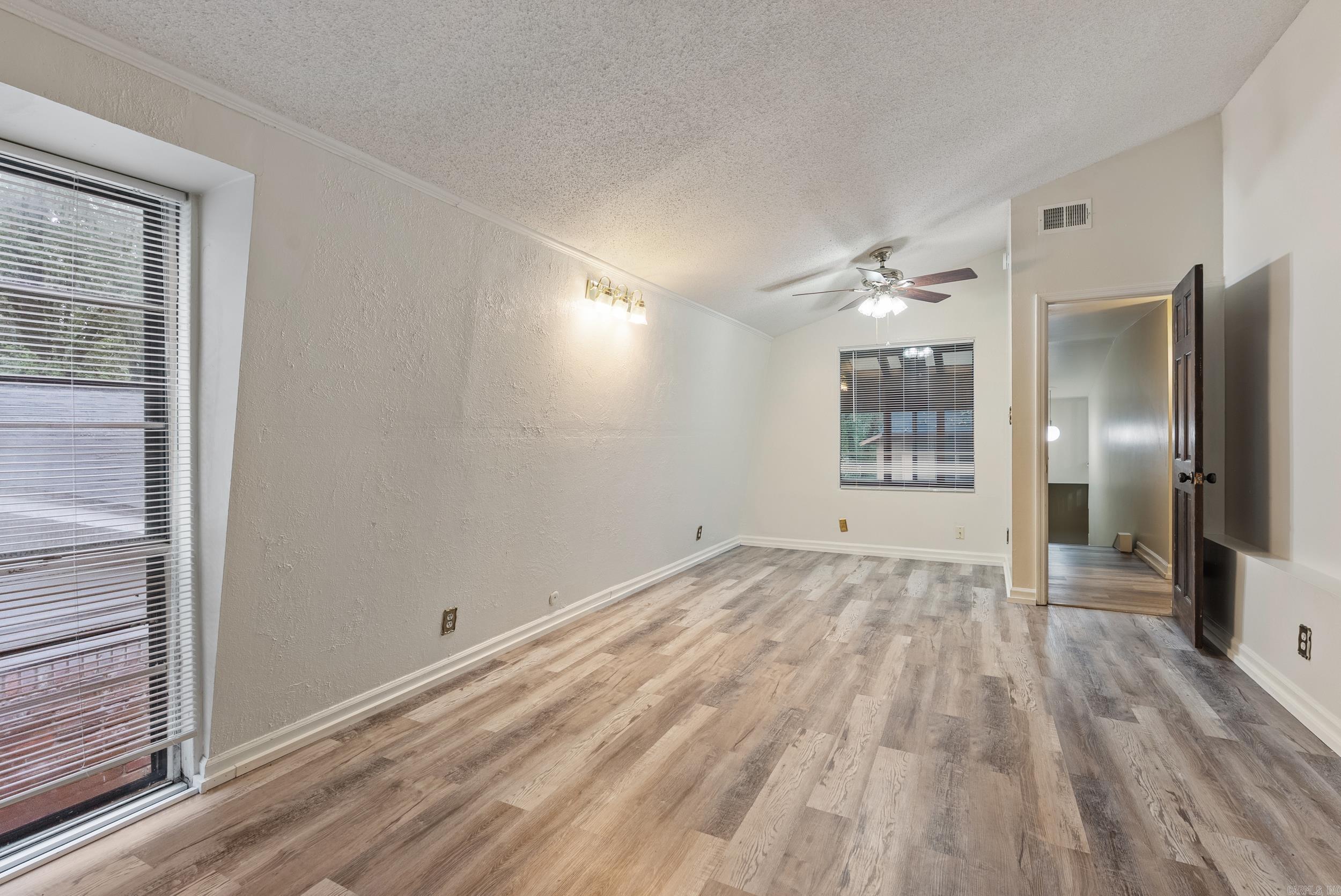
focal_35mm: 16
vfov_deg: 72.1
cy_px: 448
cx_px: 670
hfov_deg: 94.9
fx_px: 615
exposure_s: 1/1.25
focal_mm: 16.5
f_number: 9
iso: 640
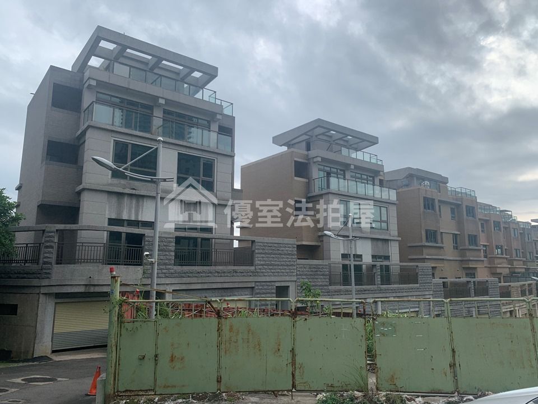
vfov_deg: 53.1
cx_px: 269
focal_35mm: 26
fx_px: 404
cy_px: 202
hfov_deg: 67.3
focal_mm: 4.25
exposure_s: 1/1536
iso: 25
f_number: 1.8
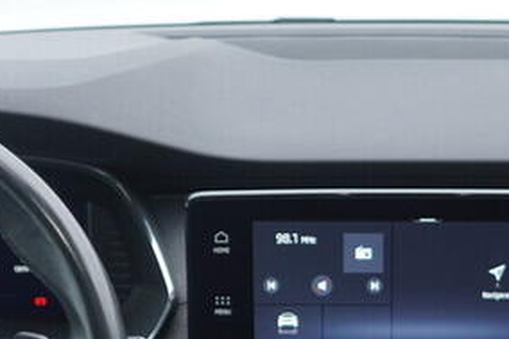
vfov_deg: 10.2
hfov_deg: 15.7
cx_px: 332
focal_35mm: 130
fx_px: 1837
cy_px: 498
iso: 125
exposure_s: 1/40
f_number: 2.8
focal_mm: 24
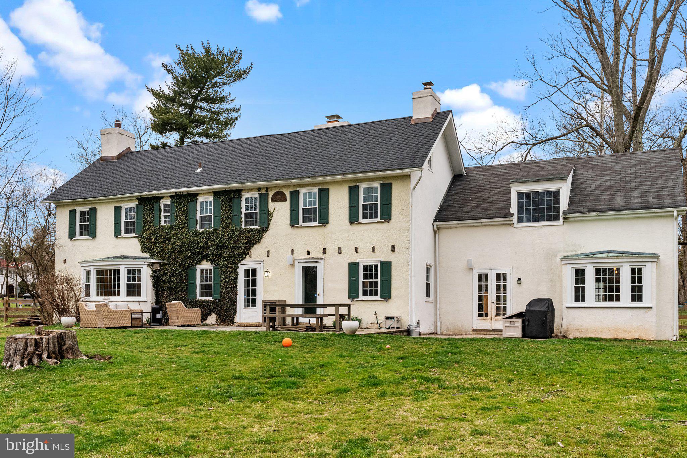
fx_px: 592
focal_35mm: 31
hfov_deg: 60.3
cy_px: 229
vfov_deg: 42.4
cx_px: 344
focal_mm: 31
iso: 500
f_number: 11
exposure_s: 1/100
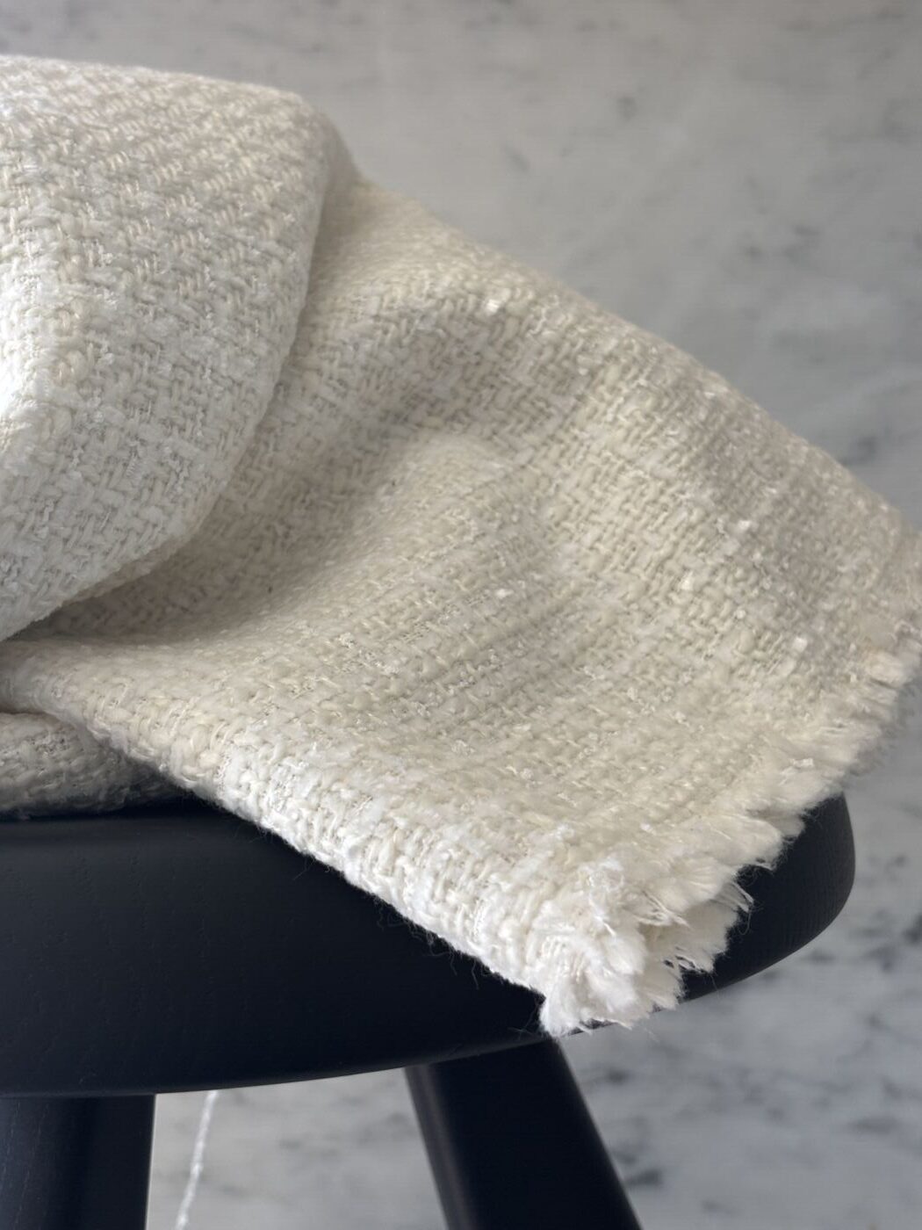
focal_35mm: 52
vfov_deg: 36.8
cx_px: 461
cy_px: 615
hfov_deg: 28.0
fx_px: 1847
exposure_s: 1/82
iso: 50
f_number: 1.6
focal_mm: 5.96
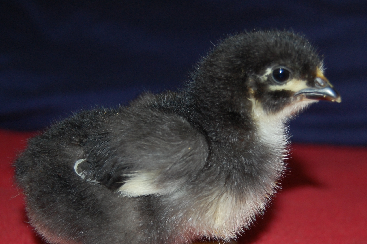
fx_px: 792
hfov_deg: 26.1
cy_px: 164
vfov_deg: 17.5
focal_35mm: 78
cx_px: 200
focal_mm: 35
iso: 400
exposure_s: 1/60
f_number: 4.8
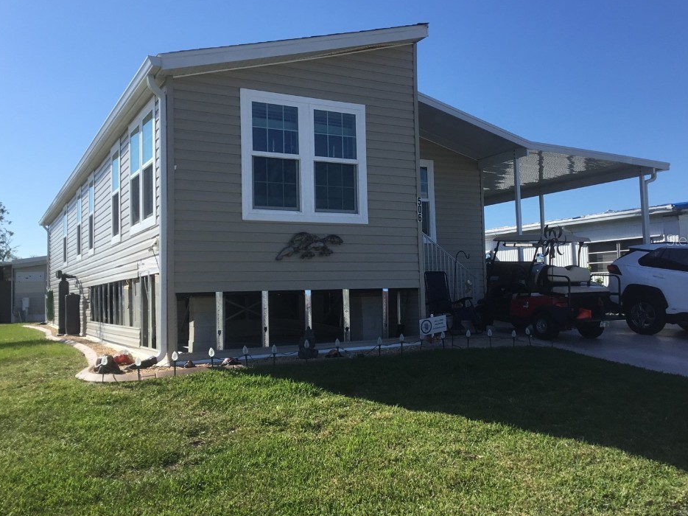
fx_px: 676
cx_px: 359
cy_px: 240
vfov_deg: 41.8
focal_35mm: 34
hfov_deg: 54.0
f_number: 2.4
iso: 25
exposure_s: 1/1253
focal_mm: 3.3
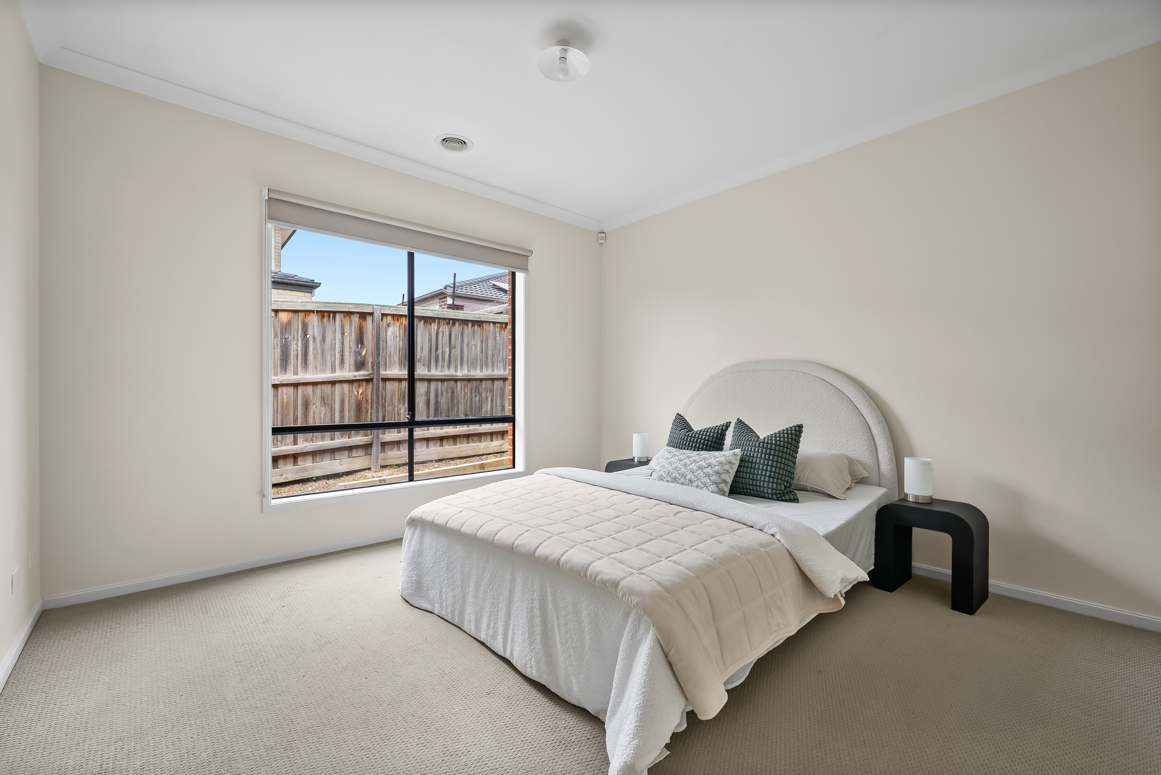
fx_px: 452
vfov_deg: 81.3
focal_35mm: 14
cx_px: 580
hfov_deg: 104.2
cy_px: 388
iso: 400
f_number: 8
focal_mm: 14
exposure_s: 1/6
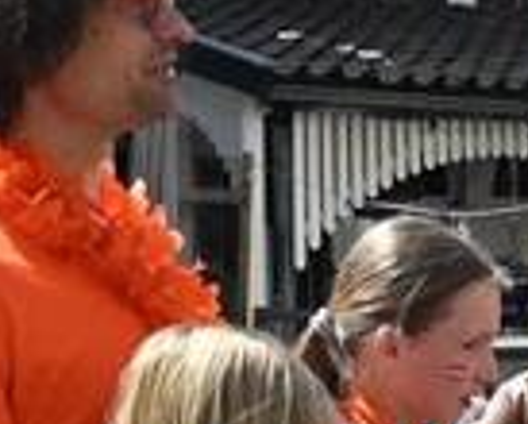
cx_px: 705
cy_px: 522
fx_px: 2864
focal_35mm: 183
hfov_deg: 10.3
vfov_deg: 8.4
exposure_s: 1/250
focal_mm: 18
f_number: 5.6
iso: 100
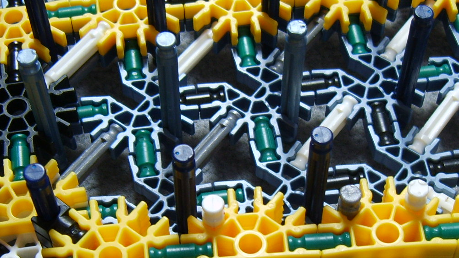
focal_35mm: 78
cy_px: 192
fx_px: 949
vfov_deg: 15.4
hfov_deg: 27.2
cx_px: 260
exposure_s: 1/30
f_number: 2.8
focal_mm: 7.4
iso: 54
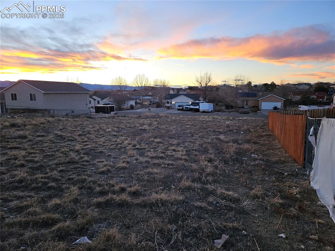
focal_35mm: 23
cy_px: 126
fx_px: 222
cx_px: 168
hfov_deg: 74.0
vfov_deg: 58.8
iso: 50
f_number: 1.8
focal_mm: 5.4
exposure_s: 1/120
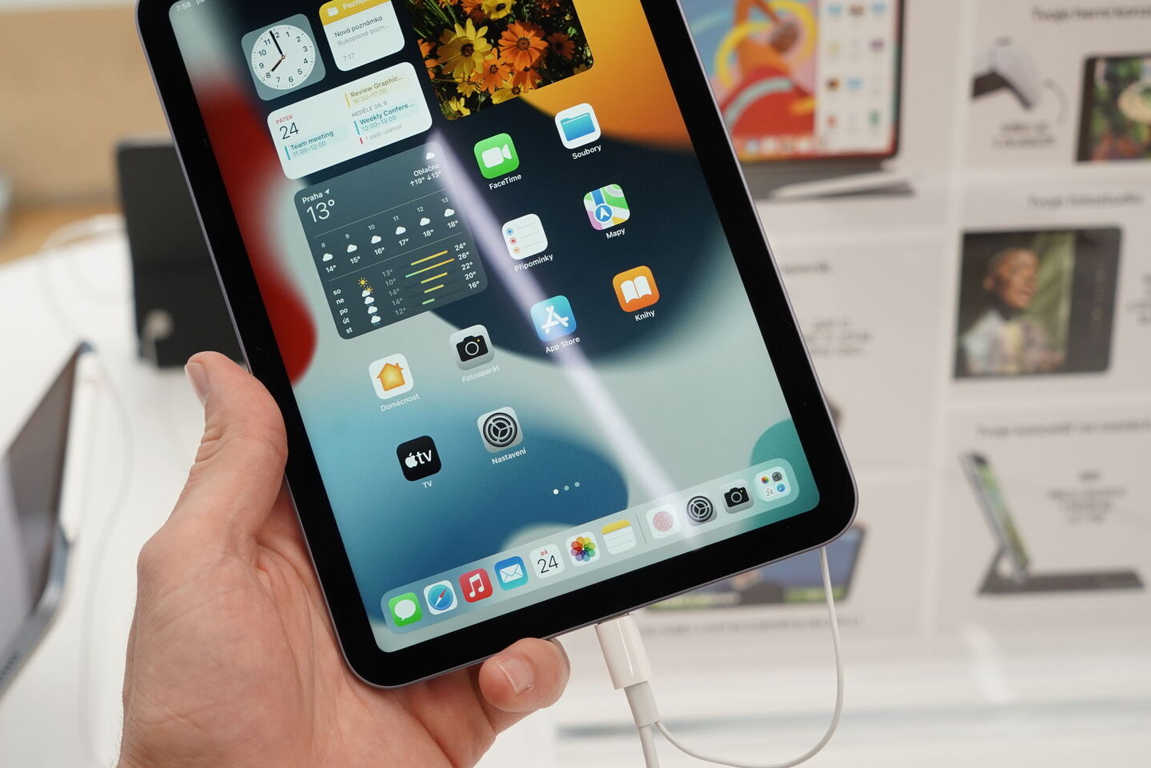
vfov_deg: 19.7
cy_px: 266
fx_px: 2206
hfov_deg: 29.1
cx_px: 397
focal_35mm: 69
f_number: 7.1
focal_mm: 52
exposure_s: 1/80
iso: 800
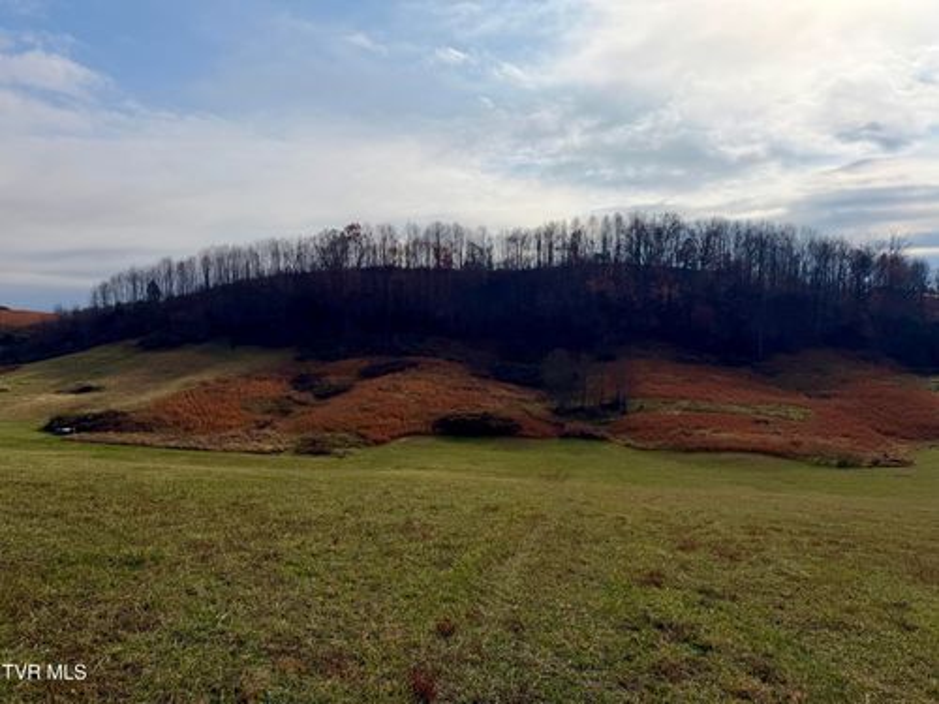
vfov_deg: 56.8
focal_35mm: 24
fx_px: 651
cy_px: 352
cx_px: 470
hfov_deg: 71.6
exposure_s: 1/11905
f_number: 1.78
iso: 80
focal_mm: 6.76
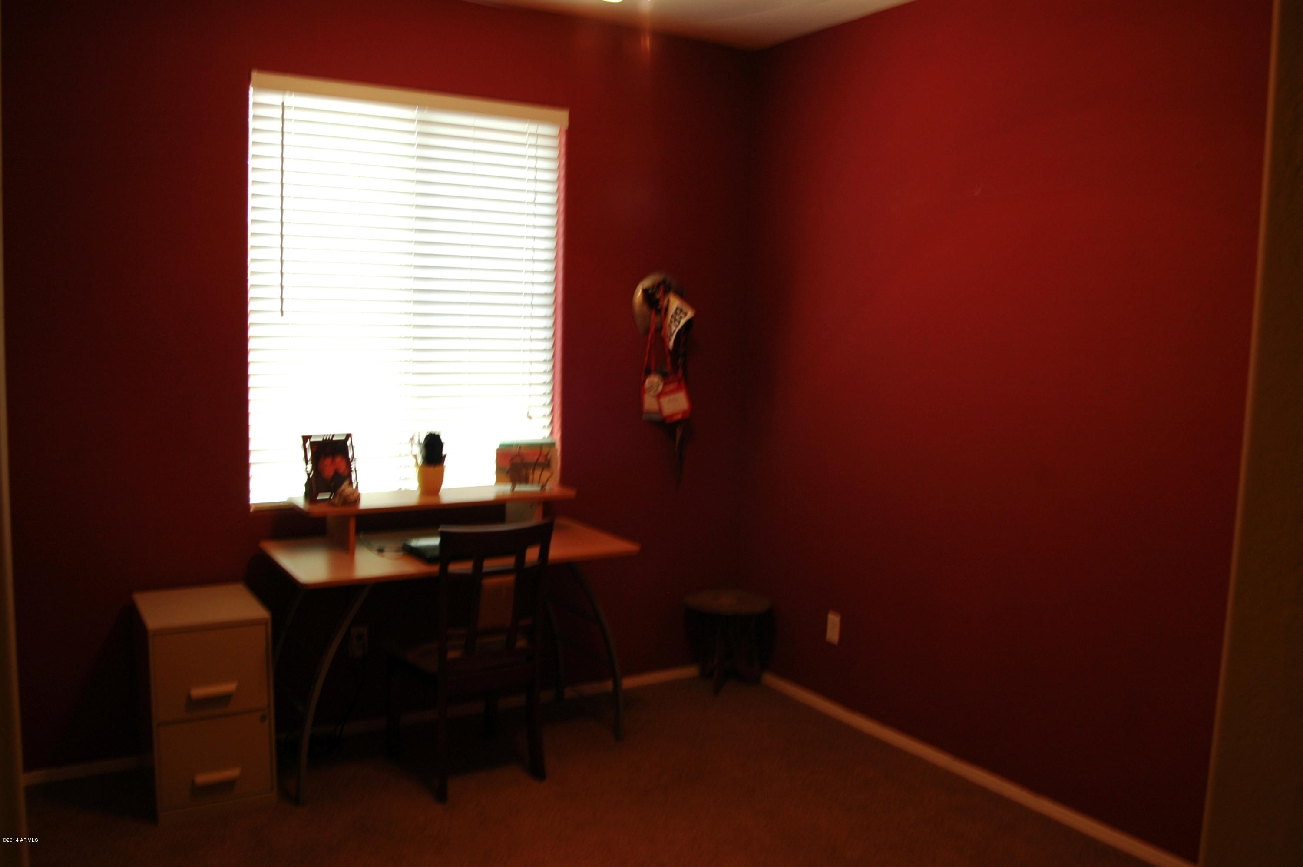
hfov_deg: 62.0
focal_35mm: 30
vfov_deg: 43.5
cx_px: 652
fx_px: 1085
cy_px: 434
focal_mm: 20
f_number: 5.6
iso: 200
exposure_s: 1/8
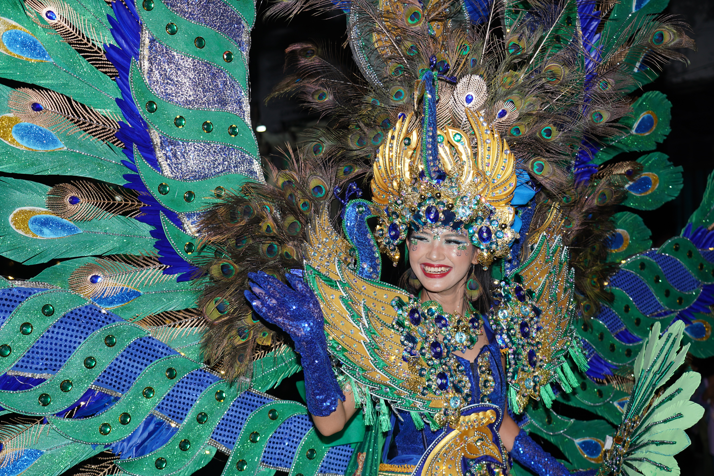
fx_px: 932
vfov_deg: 28.6
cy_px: 238
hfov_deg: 41.9
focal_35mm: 47
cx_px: 357
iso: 160
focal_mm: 47
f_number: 4
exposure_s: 1/50
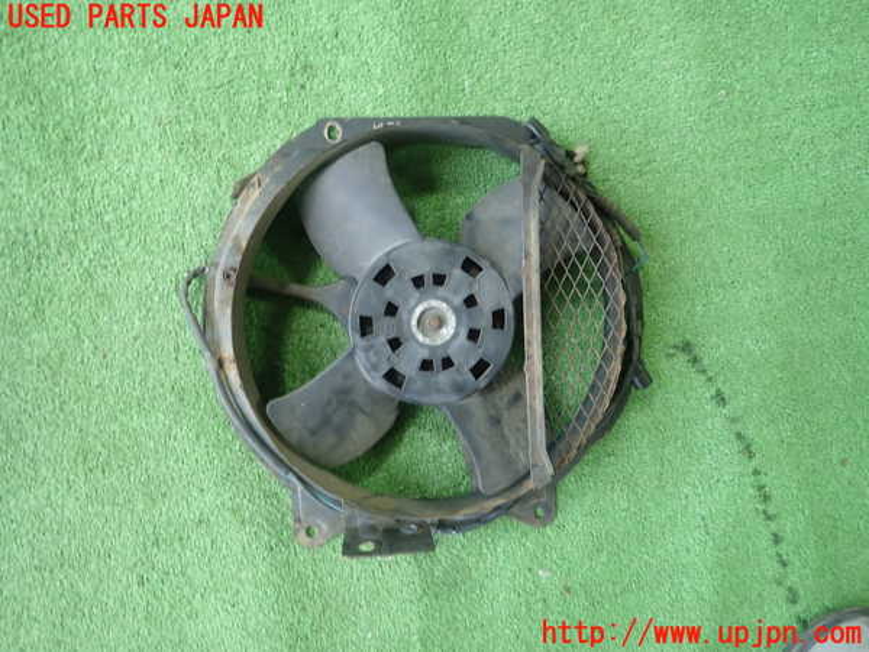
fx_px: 628
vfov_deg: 54.9
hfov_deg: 69.4
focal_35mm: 25
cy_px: 326
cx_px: 434
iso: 125
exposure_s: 1/60
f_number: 2
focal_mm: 4.5
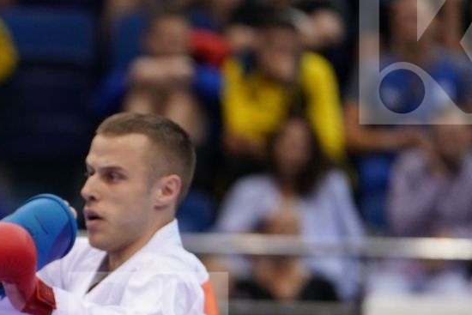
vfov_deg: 2.1
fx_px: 8576
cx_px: -142
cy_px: 350
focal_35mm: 654
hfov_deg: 3.1
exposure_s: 1/1000
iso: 1250
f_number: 2.8
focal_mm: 200
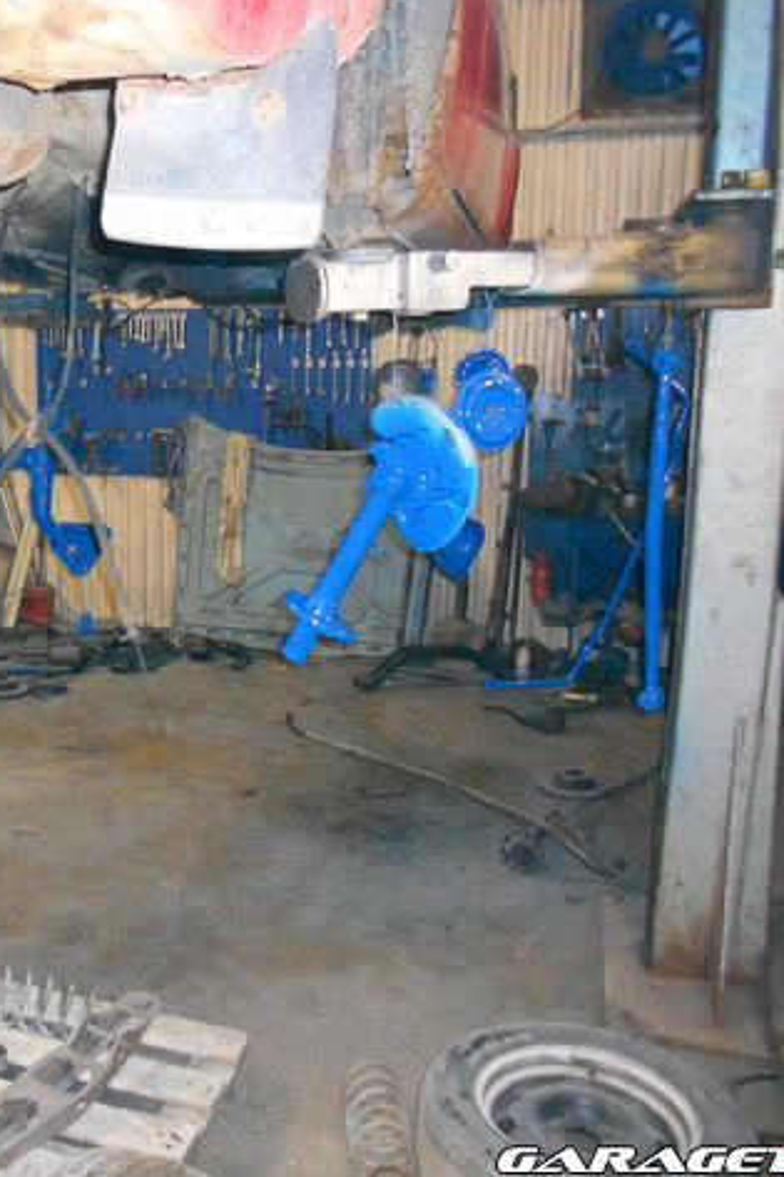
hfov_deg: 33.7
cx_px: 127
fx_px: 1242
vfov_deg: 50.7
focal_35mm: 38
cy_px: 587
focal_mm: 4.9
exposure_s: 1/25
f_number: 3.2
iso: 640
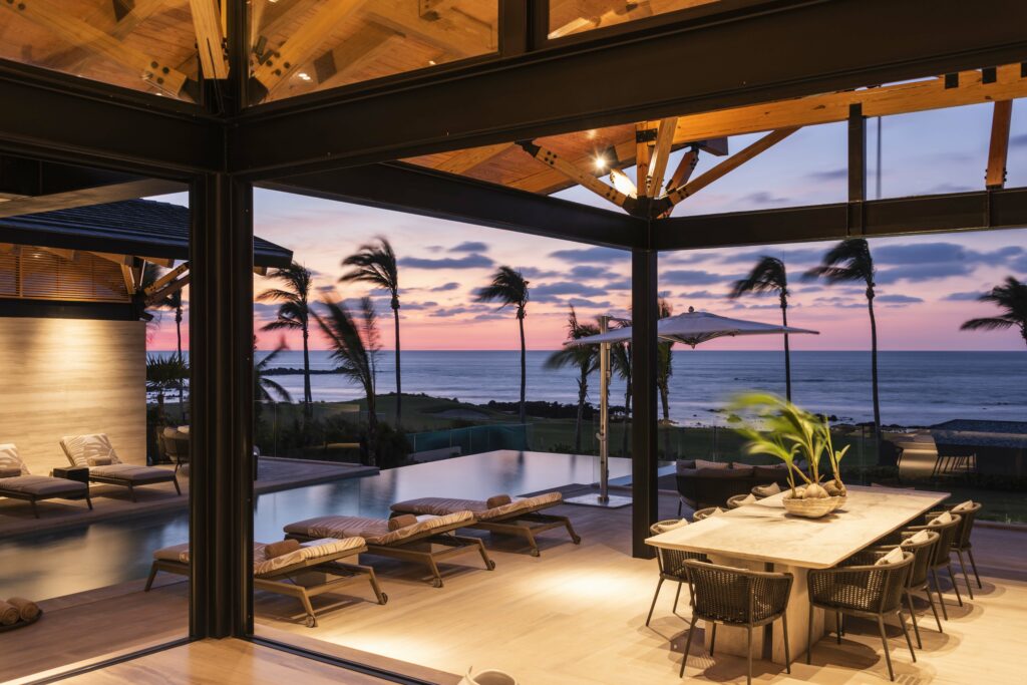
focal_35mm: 34
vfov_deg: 38.9
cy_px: 342
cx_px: 514
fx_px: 970
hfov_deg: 55.8
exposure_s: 8
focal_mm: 34
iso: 100
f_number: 8
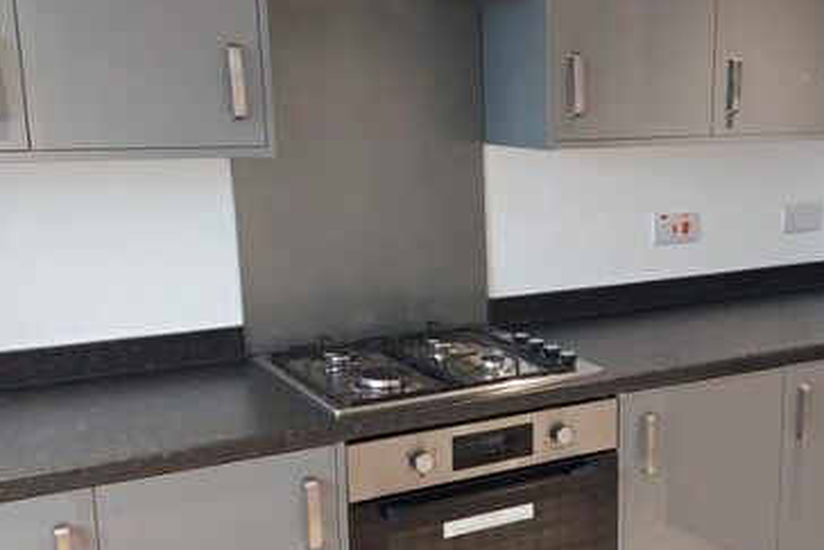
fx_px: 1099
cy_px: 336
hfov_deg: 40.2
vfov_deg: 28.0
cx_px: 593
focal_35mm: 48
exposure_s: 1/50
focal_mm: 5.23
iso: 200
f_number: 1.8
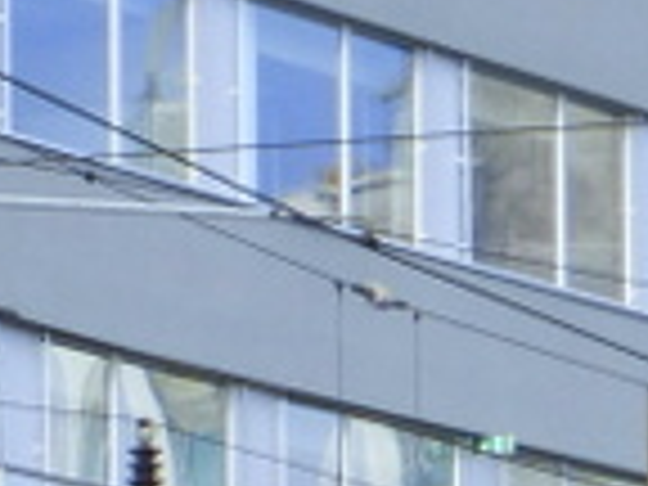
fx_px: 8143
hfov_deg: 4.4
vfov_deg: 3.3
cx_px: -981
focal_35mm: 435
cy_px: 1532
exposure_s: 1/320
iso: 100
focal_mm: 9.7
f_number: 4.6
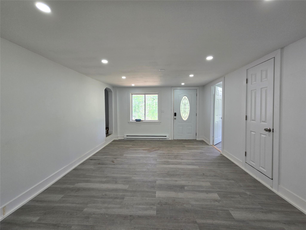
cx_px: 153
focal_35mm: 13
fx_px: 115
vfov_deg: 89.9
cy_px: 115
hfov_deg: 106.2
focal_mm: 2.2
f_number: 2.2
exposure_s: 1/120
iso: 100
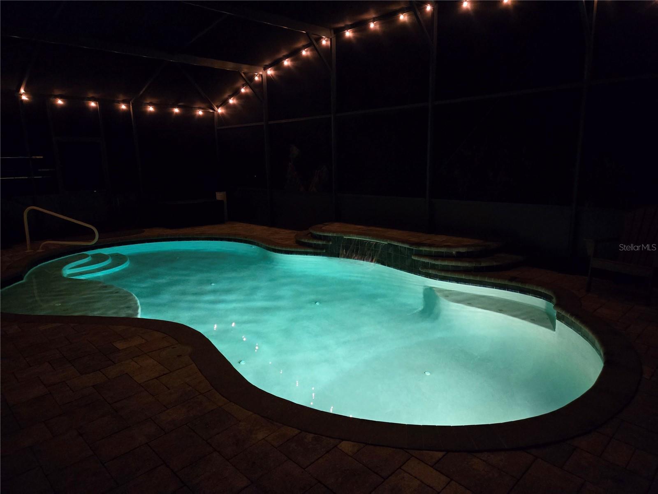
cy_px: 247
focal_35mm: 23
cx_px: 329
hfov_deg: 73.9
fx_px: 437
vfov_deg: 58.9
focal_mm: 5.4
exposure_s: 1/60
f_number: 1.8
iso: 2000
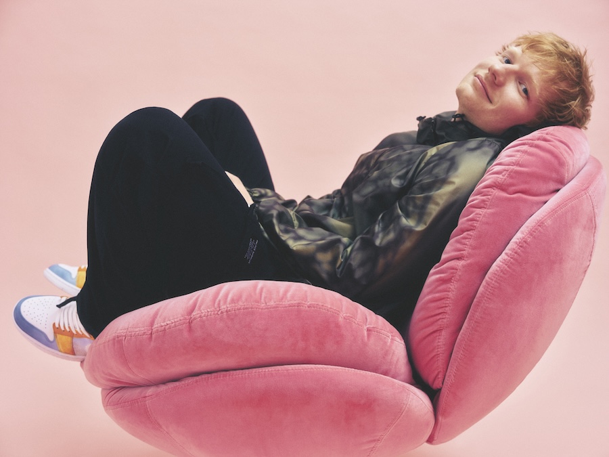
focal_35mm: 44
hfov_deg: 42.9
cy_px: 228
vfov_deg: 32.9
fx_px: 774
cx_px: 304
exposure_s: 1/125
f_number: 5.6
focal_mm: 55
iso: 500
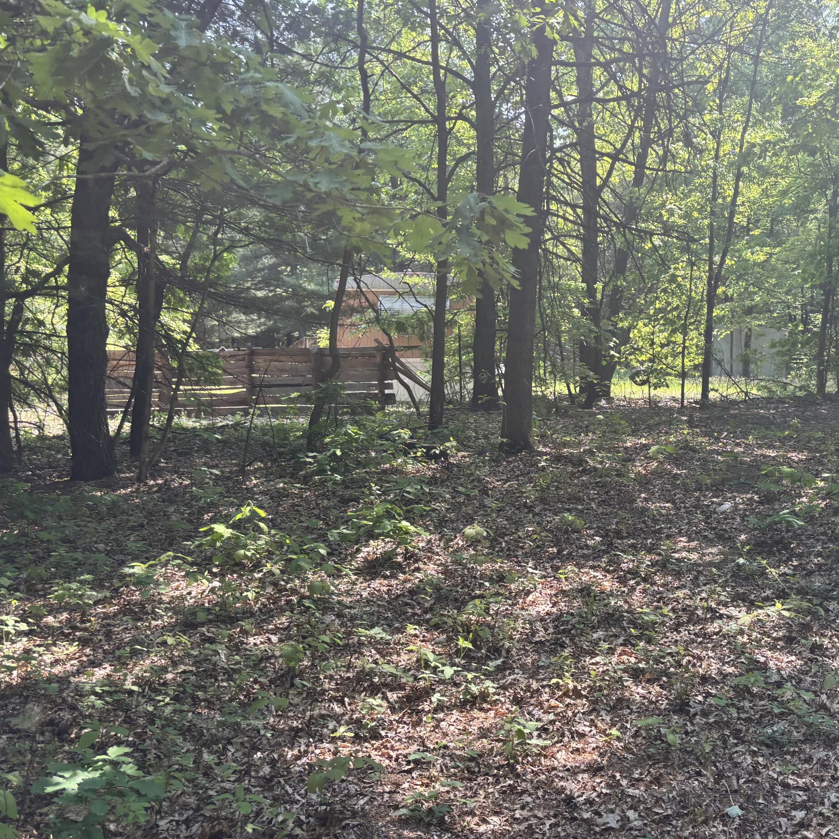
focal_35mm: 37
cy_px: 476
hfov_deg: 44.0
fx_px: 1015
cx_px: 584
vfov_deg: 44.8
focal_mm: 5.96
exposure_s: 1/316
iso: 50
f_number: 1.6
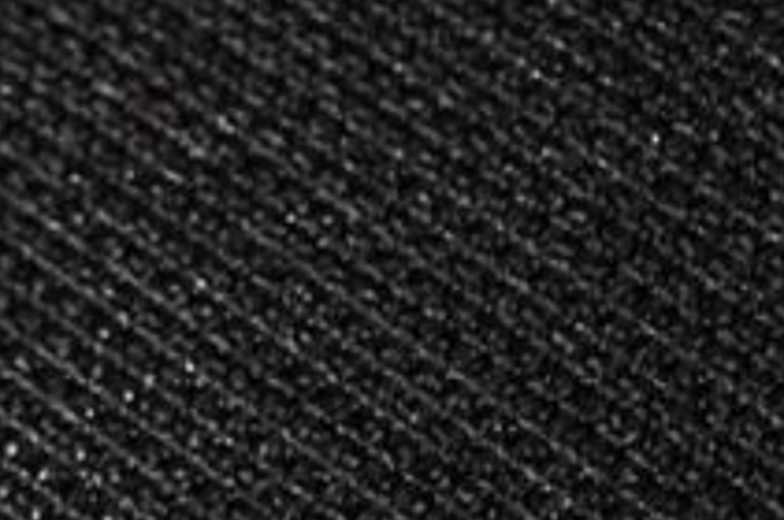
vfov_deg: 5.2
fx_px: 5675
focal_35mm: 261
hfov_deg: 7.9
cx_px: -15
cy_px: 533
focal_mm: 46
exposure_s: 1/60
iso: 250
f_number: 5.3
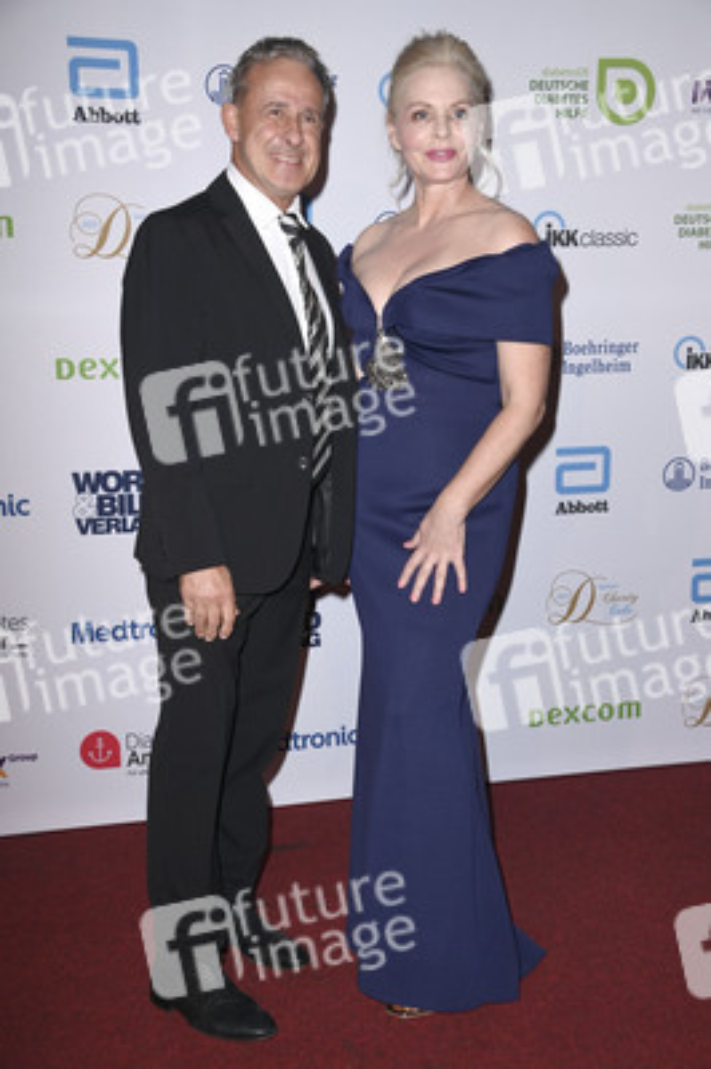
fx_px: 1543
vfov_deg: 38.2
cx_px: 356
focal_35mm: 52
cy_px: 534
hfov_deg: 25.9
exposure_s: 1/200
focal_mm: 52
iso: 640
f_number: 5.6
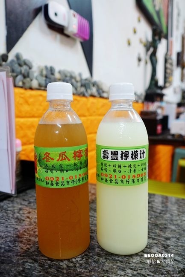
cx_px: 92
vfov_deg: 63.7
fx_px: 224
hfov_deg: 44.9
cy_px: 138
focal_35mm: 29
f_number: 2.5
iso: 250
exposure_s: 1/30
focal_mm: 10.51
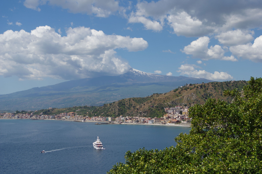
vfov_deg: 25.9
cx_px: 131
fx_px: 378
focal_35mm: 52
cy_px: 87
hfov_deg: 38.2
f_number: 4.5
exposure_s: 1/1250
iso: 100
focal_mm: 35
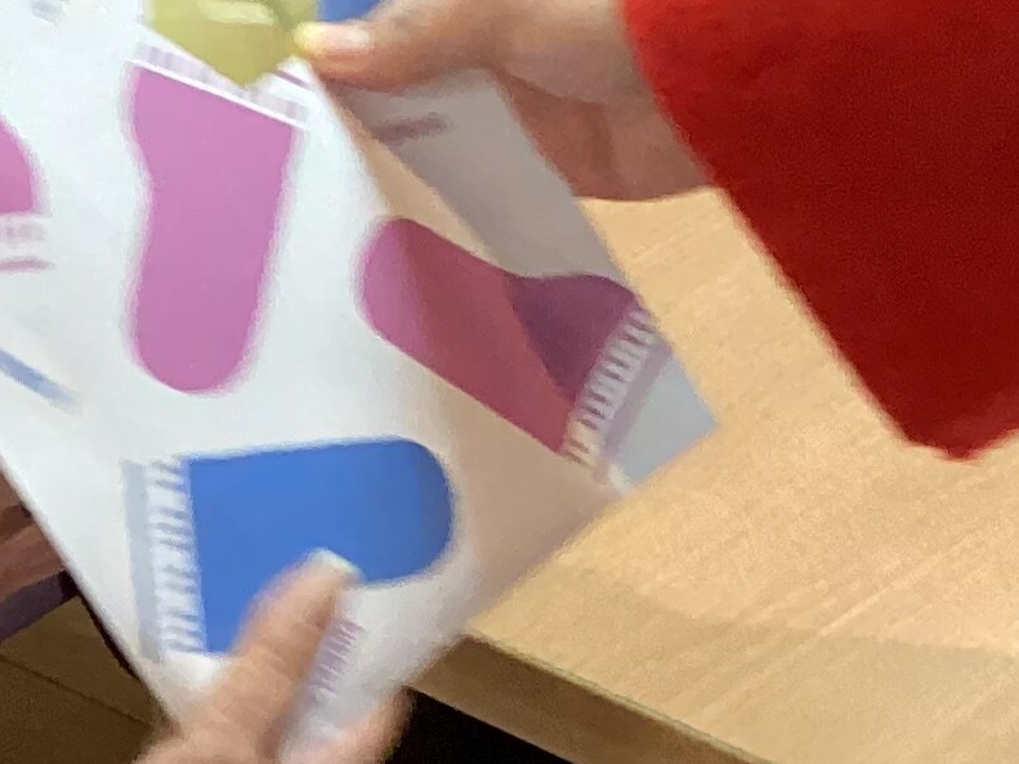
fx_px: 3767
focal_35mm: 128
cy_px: 557
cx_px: -117
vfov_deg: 11.6
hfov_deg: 15.0
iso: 200
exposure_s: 1/60
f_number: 2.4
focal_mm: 3.3
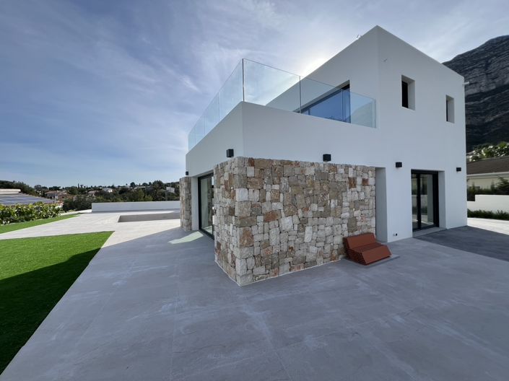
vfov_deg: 89.9
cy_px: 190
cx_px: 254
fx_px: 191
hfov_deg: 106.2
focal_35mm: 13
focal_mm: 1.57
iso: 32
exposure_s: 1/1468
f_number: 1.8
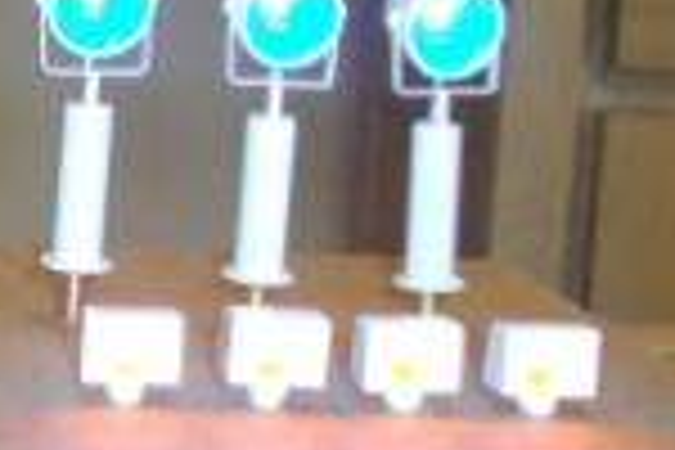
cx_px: -184
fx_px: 1800
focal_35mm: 96
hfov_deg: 19.7
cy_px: 238
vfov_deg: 14.3
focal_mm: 5.7
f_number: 2.9
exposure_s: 1/100
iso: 200
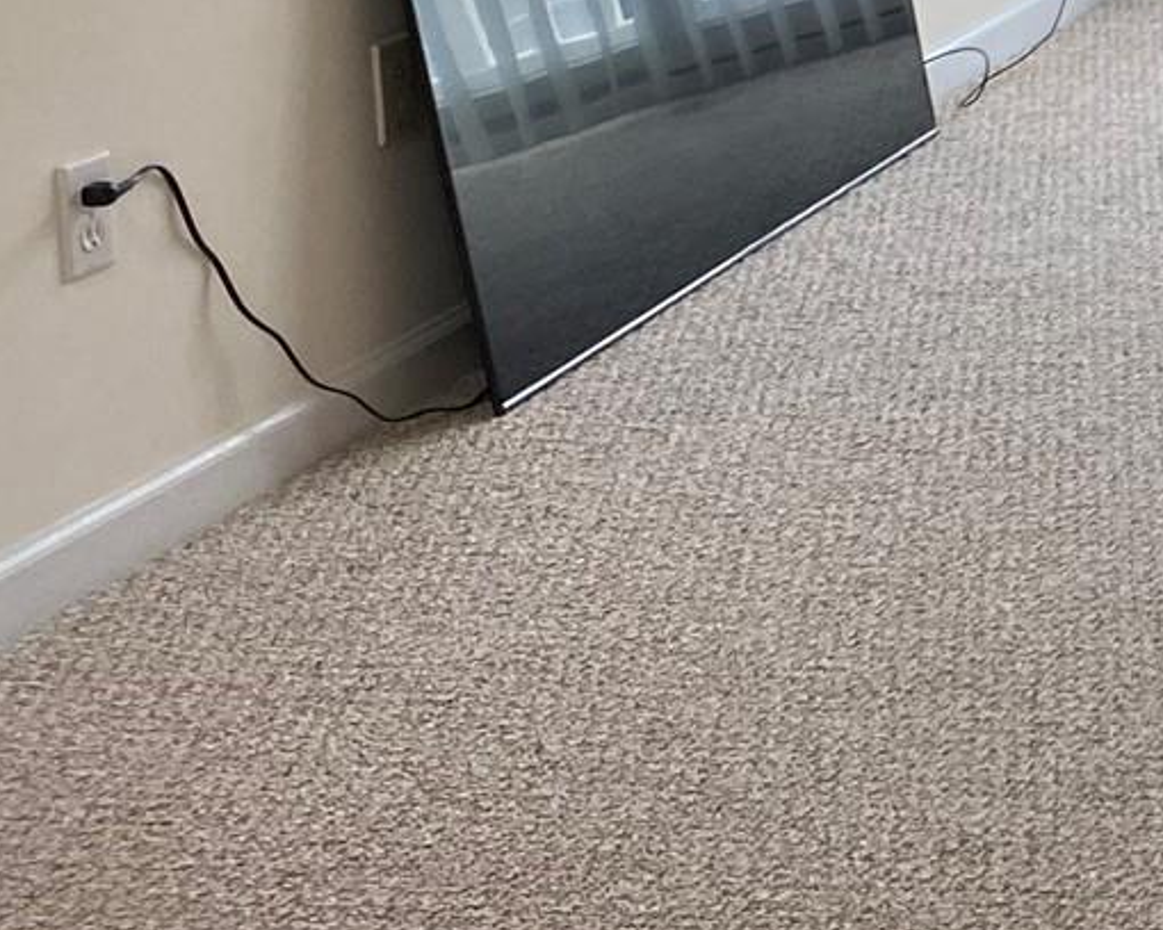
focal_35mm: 102
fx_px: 3511
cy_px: -242
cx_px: 2207
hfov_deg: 15.6
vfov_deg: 14.5
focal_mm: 4.25
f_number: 1.8
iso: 125
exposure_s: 1/120
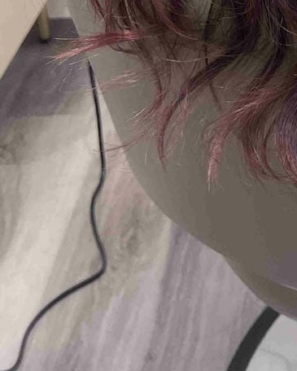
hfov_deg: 15.8
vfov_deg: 18.1
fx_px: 978
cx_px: 456
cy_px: -245
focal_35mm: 89
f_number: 1.5
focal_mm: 5.7
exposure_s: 1/120
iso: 100
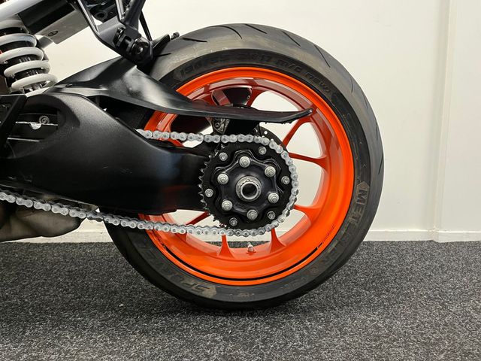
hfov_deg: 67.3
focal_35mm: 26
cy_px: 180
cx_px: 240
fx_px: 361
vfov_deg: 53.1
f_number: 1.6
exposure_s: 1/50
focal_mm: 5.1
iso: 250
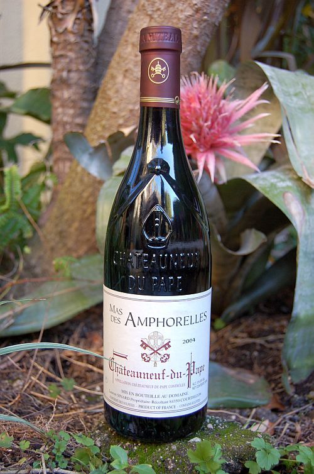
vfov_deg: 42.4
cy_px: 237
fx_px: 611
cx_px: 157
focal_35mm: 46
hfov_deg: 28.8
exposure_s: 1/60
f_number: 4.5
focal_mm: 31
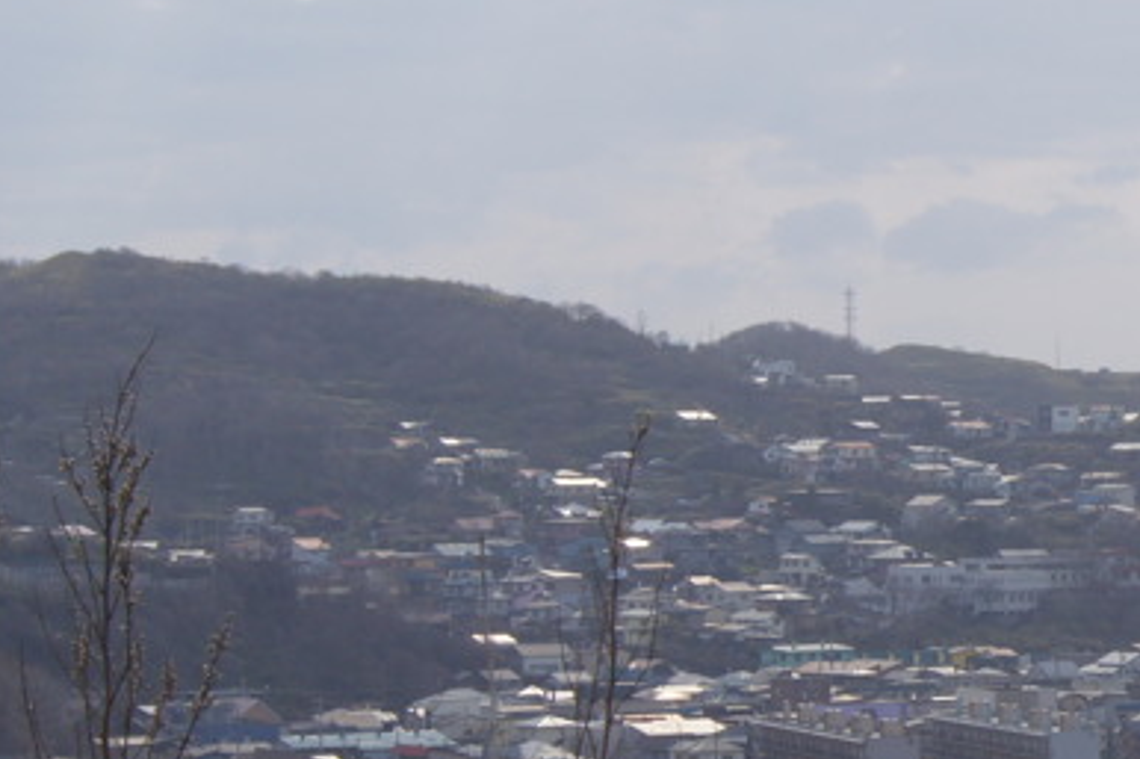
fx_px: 4410
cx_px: 1477
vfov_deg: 9.8
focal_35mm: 139
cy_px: 462
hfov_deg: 14.1
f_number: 13
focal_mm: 35
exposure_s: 1/320
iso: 200
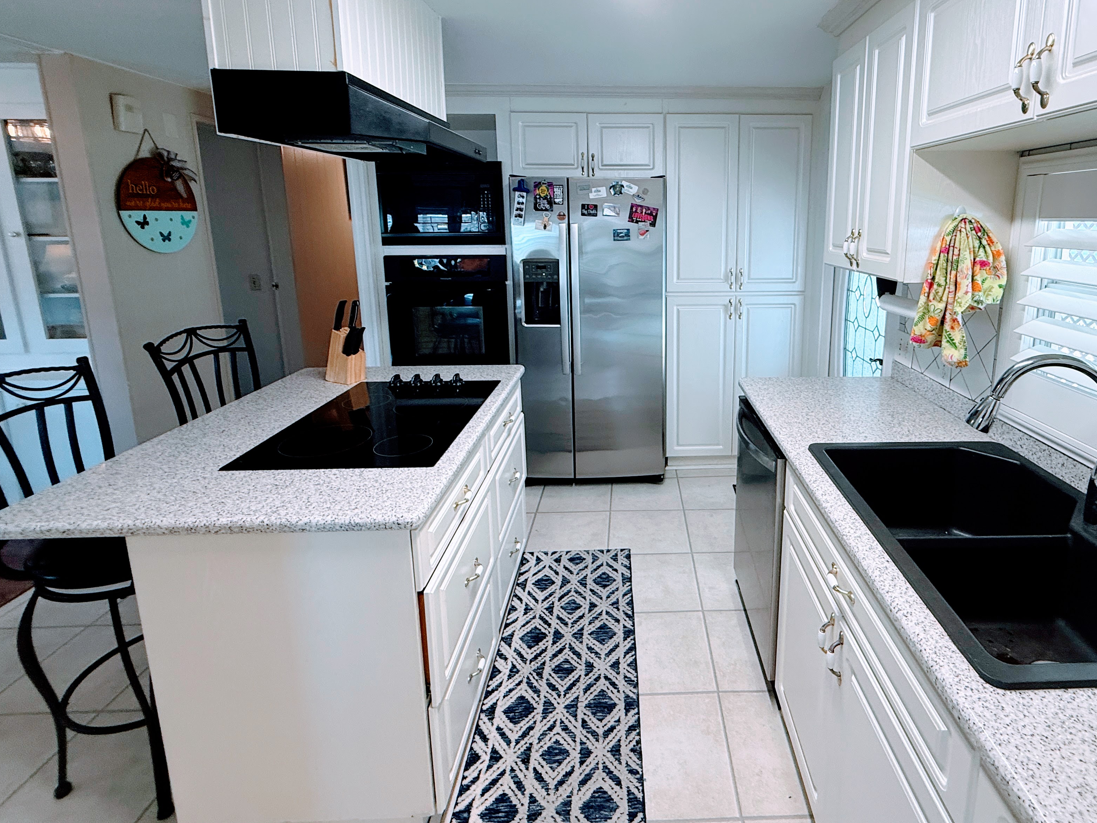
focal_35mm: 18
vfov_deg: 70.7
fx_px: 570
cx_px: 650
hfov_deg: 86.8
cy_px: 319
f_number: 2.2
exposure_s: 1/120
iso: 160
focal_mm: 2.22
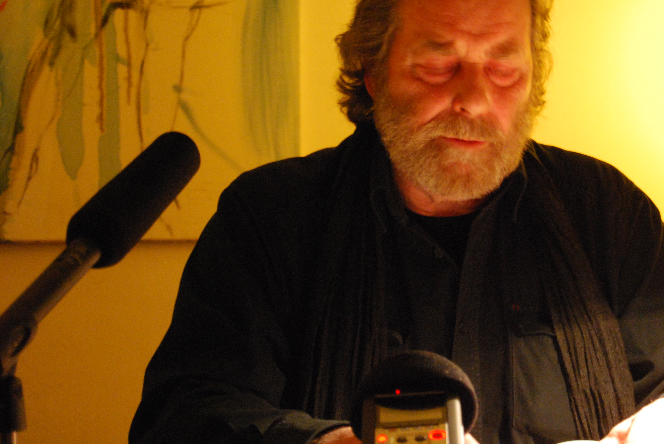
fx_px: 2155
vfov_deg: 11.8
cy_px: 149
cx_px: 453
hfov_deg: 17.5
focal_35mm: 117
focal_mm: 55
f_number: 5.6
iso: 1600
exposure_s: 1/6
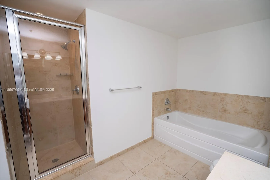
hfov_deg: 96.7
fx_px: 120
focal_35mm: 16
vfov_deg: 73.8
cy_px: 90
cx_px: 135
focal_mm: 16
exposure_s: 1/50
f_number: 4
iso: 125
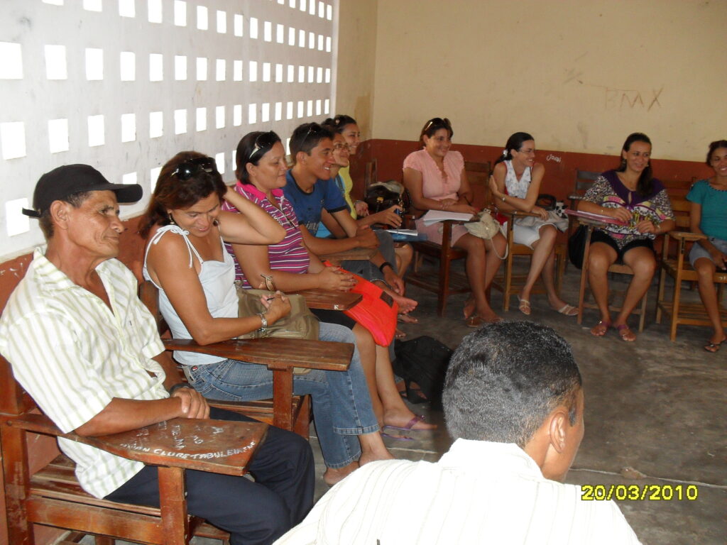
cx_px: 364
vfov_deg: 40.7
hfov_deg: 52.6
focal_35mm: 35
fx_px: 735
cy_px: 272
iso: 200
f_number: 3.2
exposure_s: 1/45
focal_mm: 6.3
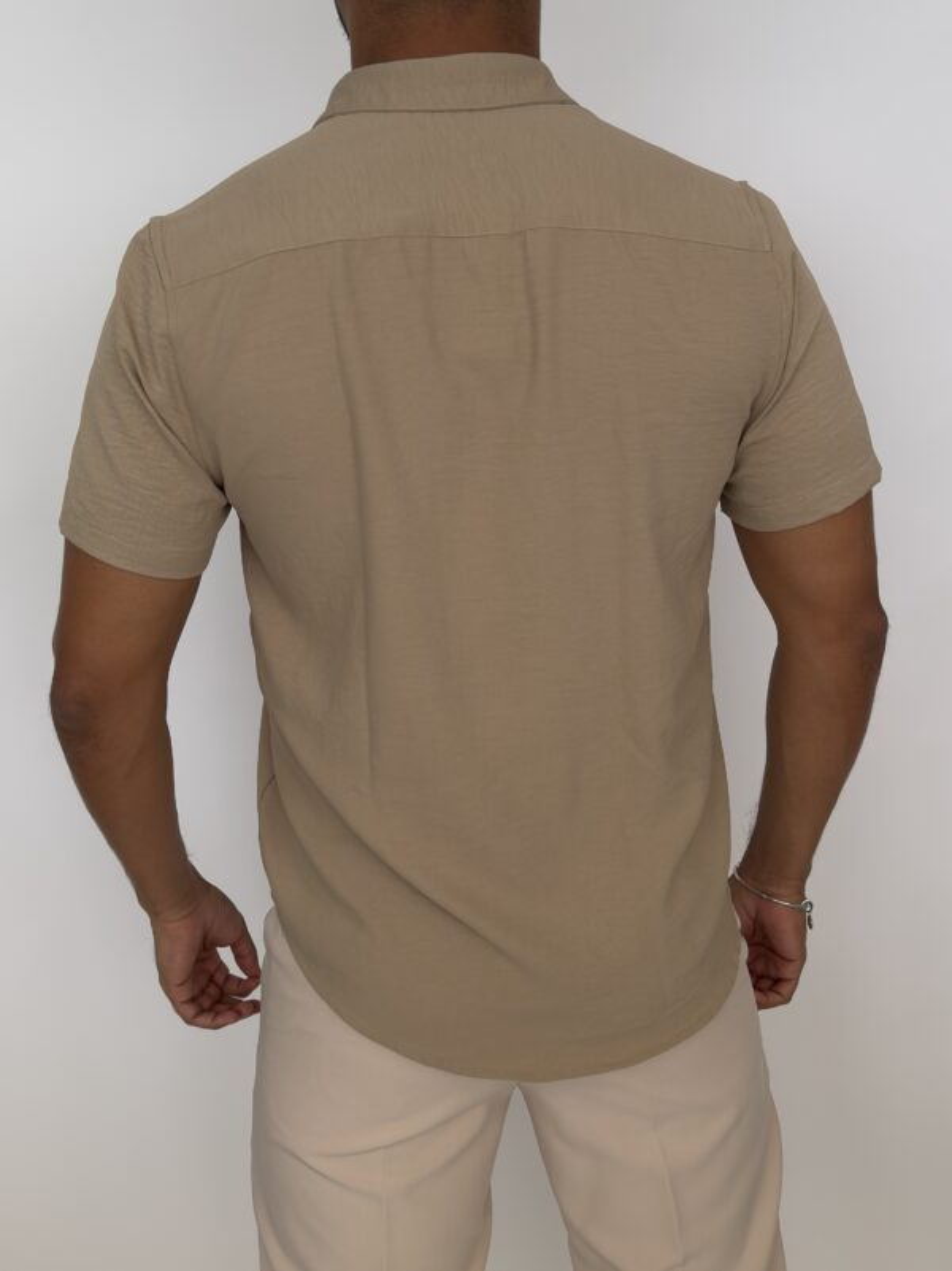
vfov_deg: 41.3
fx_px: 1688
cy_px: 636
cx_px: 476
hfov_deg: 31.5
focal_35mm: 46
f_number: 1.78
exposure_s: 1/397
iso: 64
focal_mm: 6.76
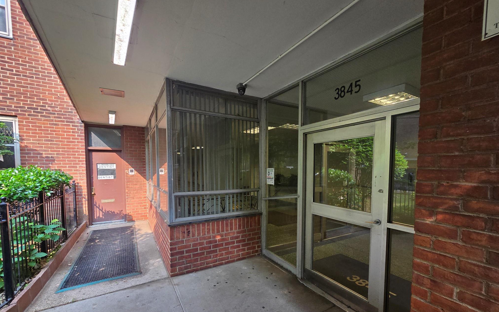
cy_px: 184
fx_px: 190
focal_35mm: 14
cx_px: 249
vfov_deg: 77.9
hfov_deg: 105.3
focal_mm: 2.2
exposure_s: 1/120
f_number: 2.2
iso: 64
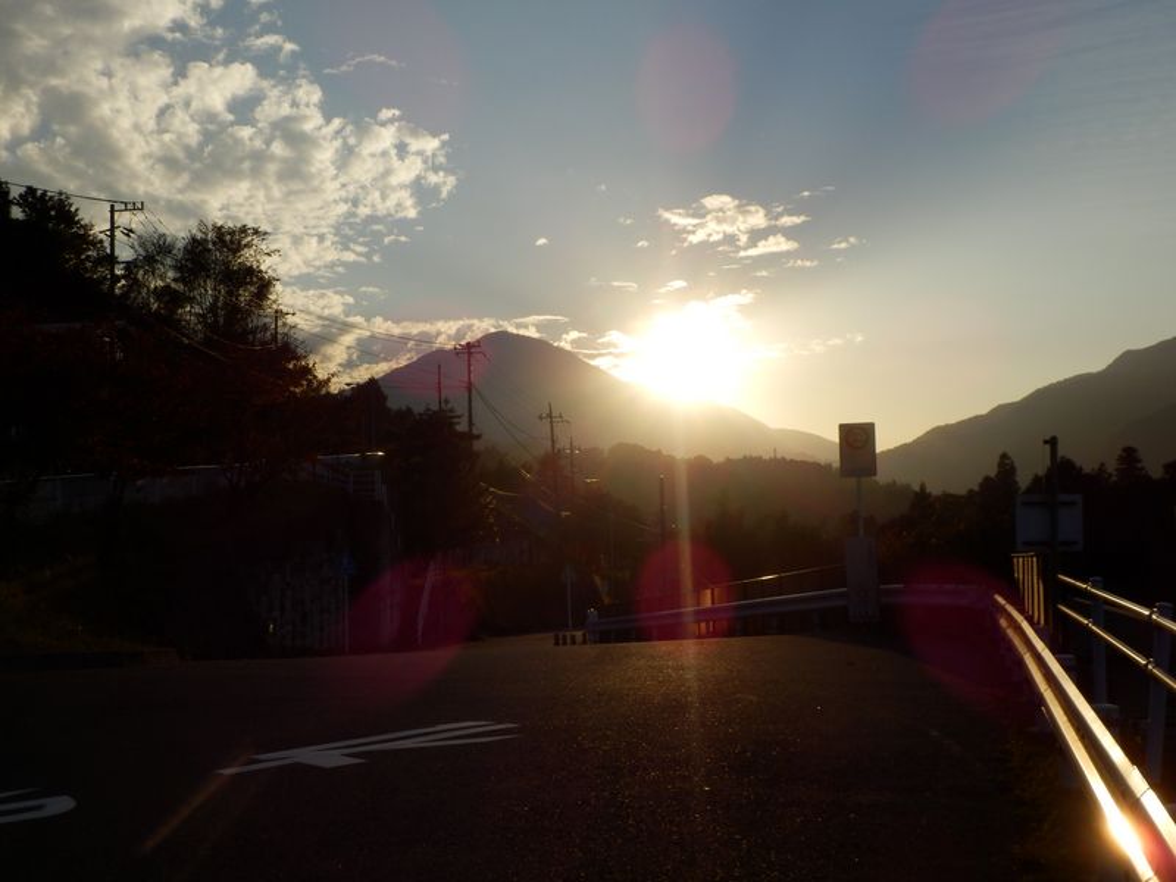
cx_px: 588
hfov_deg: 42.9
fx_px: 1495
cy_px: 441
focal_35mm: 44
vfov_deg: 32.9
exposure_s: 1/250
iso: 80
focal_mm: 7.9
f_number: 10.6
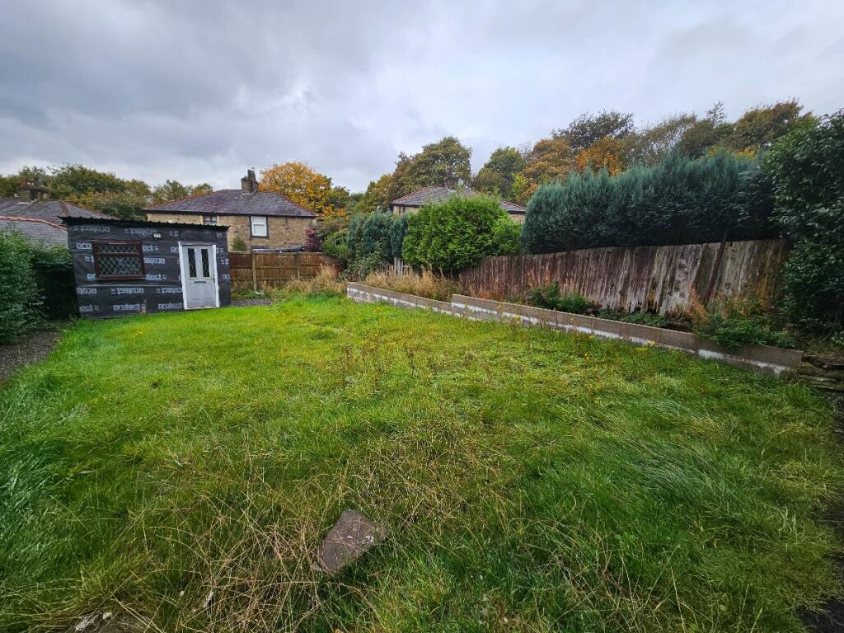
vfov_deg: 89.9
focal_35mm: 13
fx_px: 317
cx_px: 422
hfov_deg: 106.2
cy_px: 316
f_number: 2.2
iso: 50
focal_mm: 2.2
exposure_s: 1/779
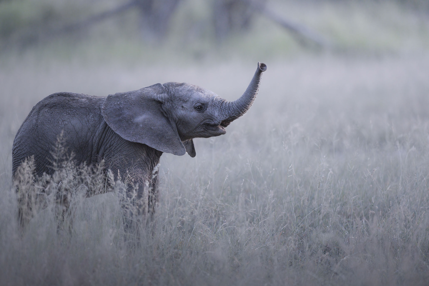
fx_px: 3575
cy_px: 143
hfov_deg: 6.9
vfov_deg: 4.6
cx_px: 214
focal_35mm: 300
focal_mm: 300
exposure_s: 1/200
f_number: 2.8
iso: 5600
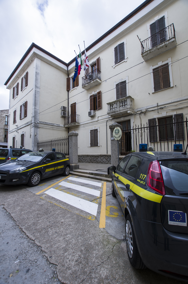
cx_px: 94
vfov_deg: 100.5
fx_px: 118
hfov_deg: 77.1
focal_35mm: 15
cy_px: 142
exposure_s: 1/200
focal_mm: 10
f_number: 5
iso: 100
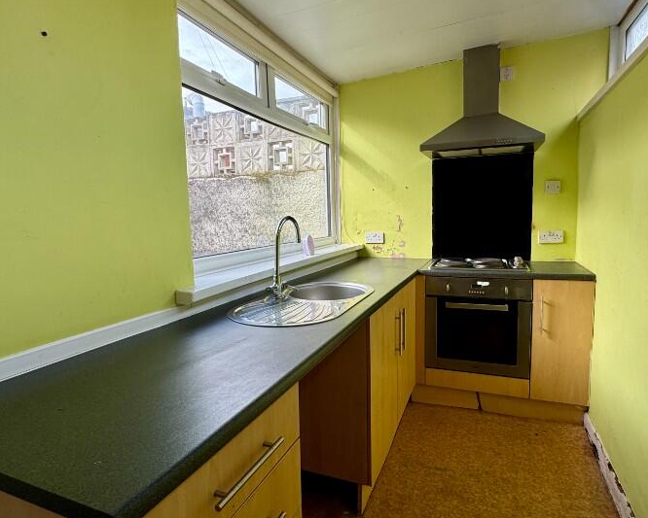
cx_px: 326
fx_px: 403
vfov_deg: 65.5
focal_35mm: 21
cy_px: 260
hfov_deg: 77.6
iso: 40
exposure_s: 1/156
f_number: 2.2
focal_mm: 2.22
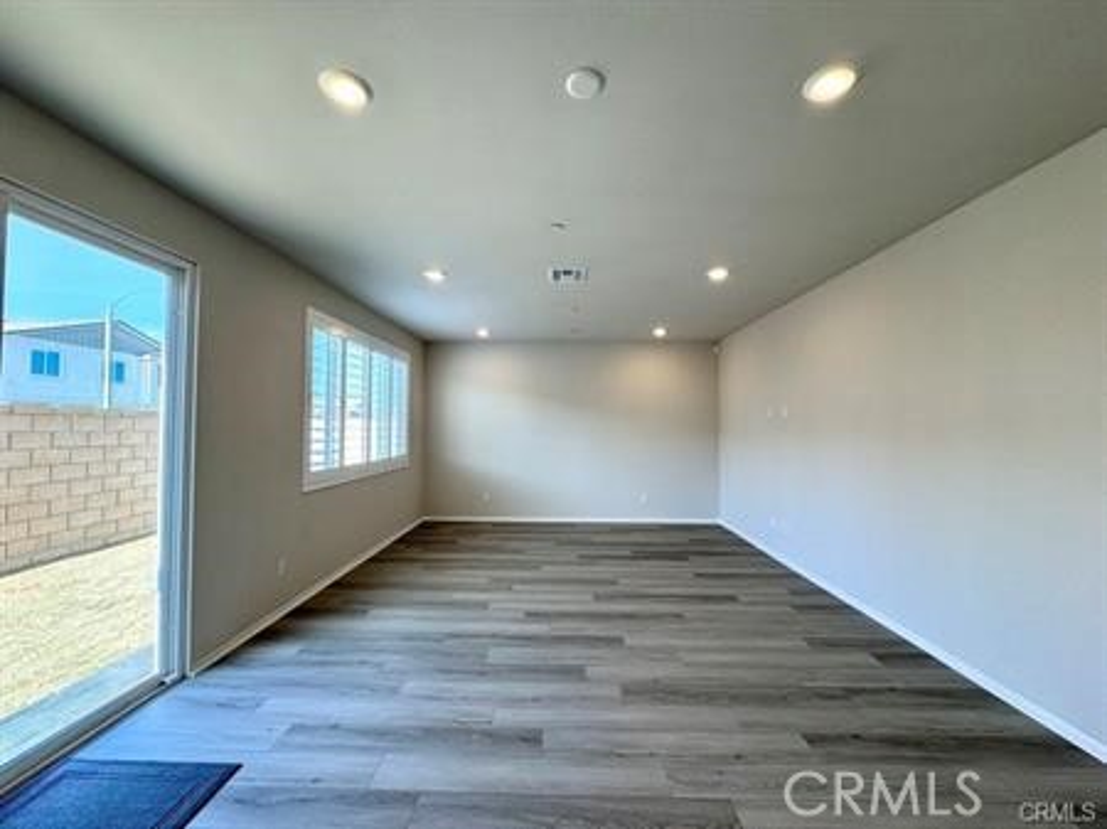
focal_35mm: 14
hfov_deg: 102.1
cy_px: 414
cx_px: 554
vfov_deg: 85.6
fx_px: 447
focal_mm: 2.22
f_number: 2.2
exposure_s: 1/120
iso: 64
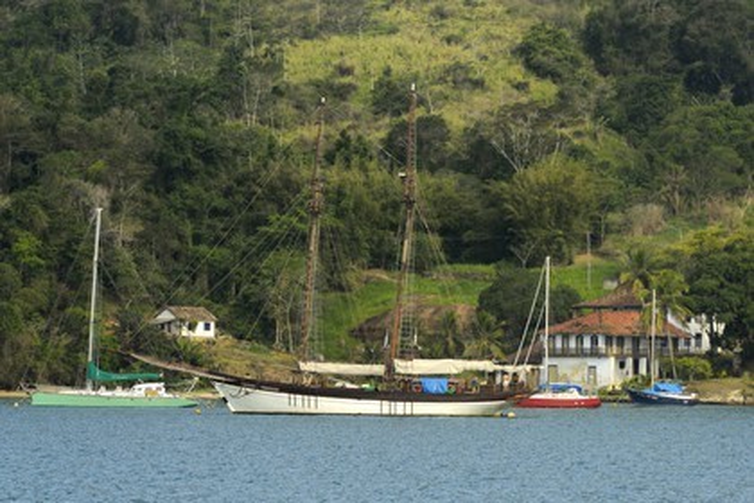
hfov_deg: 10.2
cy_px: 252
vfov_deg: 6.8
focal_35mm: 202
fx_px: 4241
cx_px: 377
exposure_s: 1/400
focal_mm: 135
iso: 100
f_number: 4.5
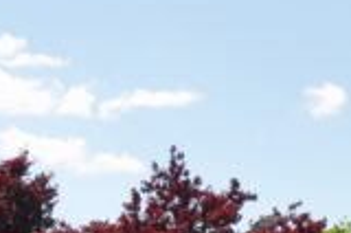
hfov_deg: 8.1
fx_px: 2433
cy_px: 541
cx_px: 507
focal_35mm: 250
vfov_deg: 5.3
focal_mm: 26
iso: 500
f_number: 9
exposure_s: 1/320
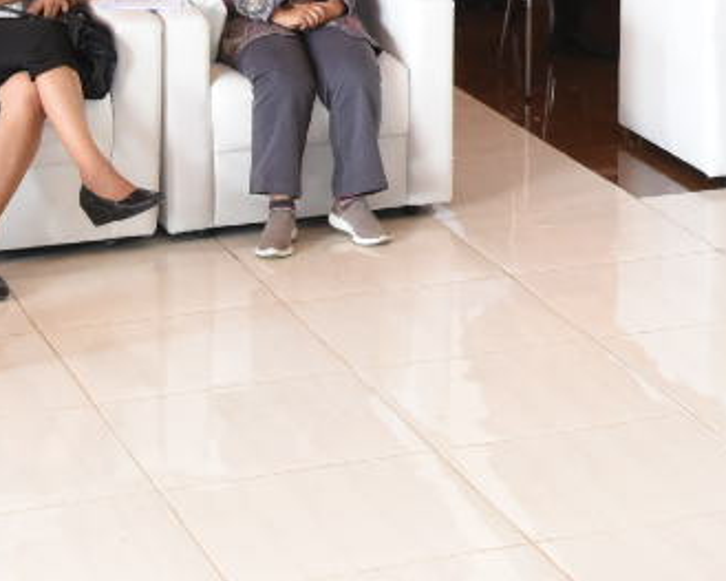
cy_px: -382
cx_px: 967
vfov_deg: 10.0
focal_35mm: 148
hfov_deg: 12.6
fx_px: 3179
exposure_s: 1/100
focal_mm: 32
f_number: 5.6
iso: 2000
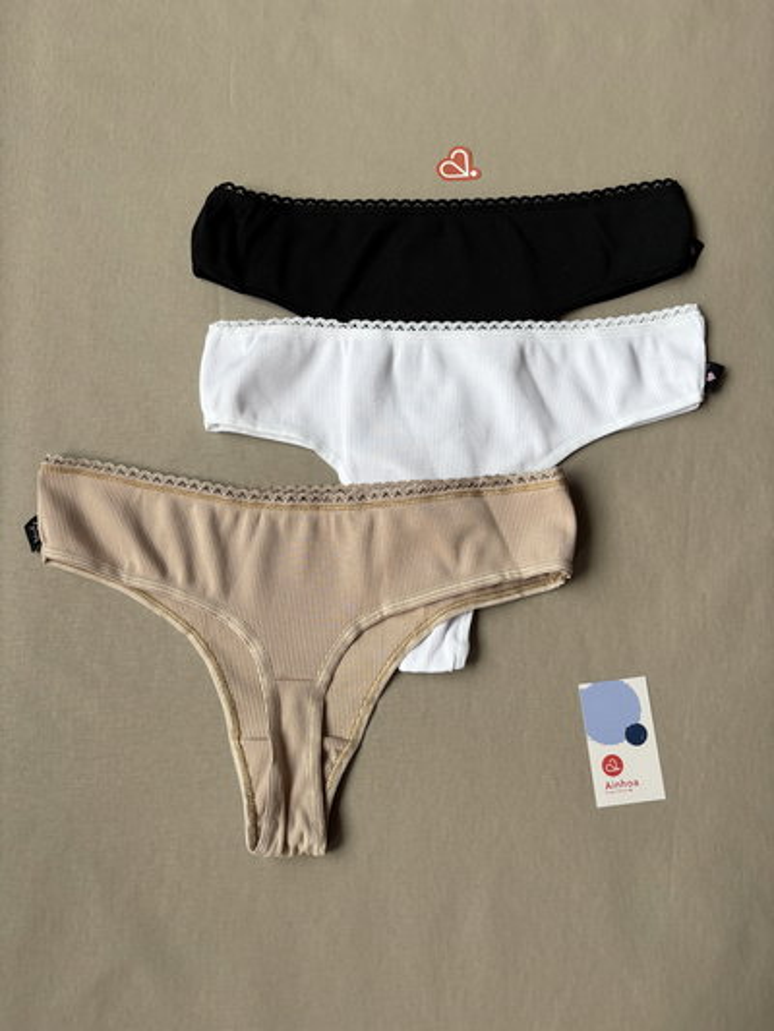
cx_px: 387
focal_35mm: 26
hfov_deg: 53.1
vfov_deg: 67.3
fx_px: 775
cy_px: 516
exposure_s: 1/481
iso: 50
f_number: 1.6
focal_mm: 5.96
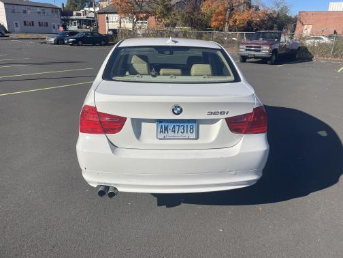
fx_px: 258
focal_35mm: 26
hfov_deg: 67.3
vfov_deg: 53.1
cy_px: 129
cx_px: 172
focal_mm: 4.2
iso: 32
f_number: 1.6
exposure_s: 1/4831
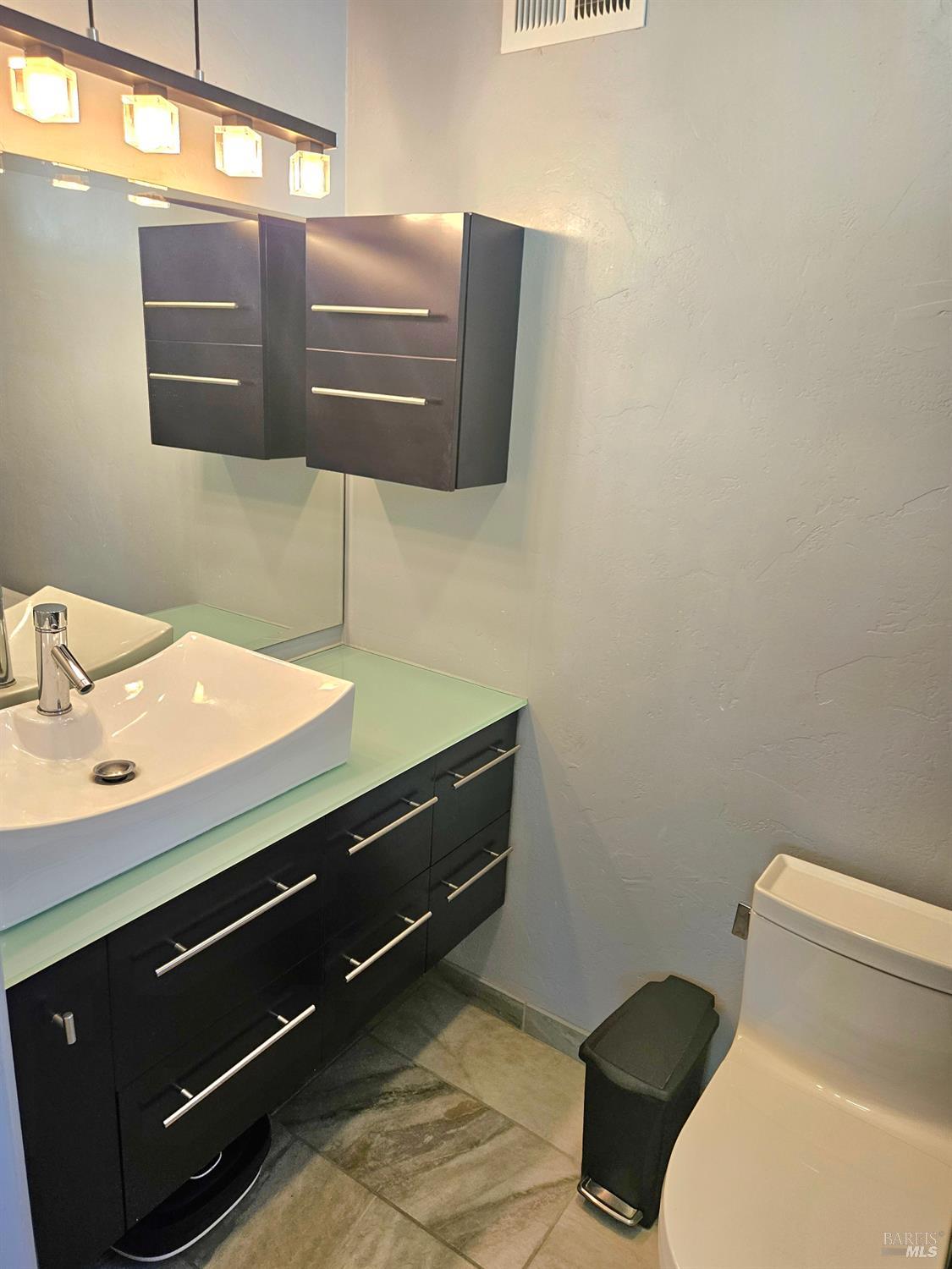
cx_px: 476
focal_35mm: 23
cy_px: 634
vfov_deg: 73.9
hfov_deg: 58.9
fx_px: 843
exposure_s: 1/120
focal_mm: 5.4
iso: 160
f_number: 1.8
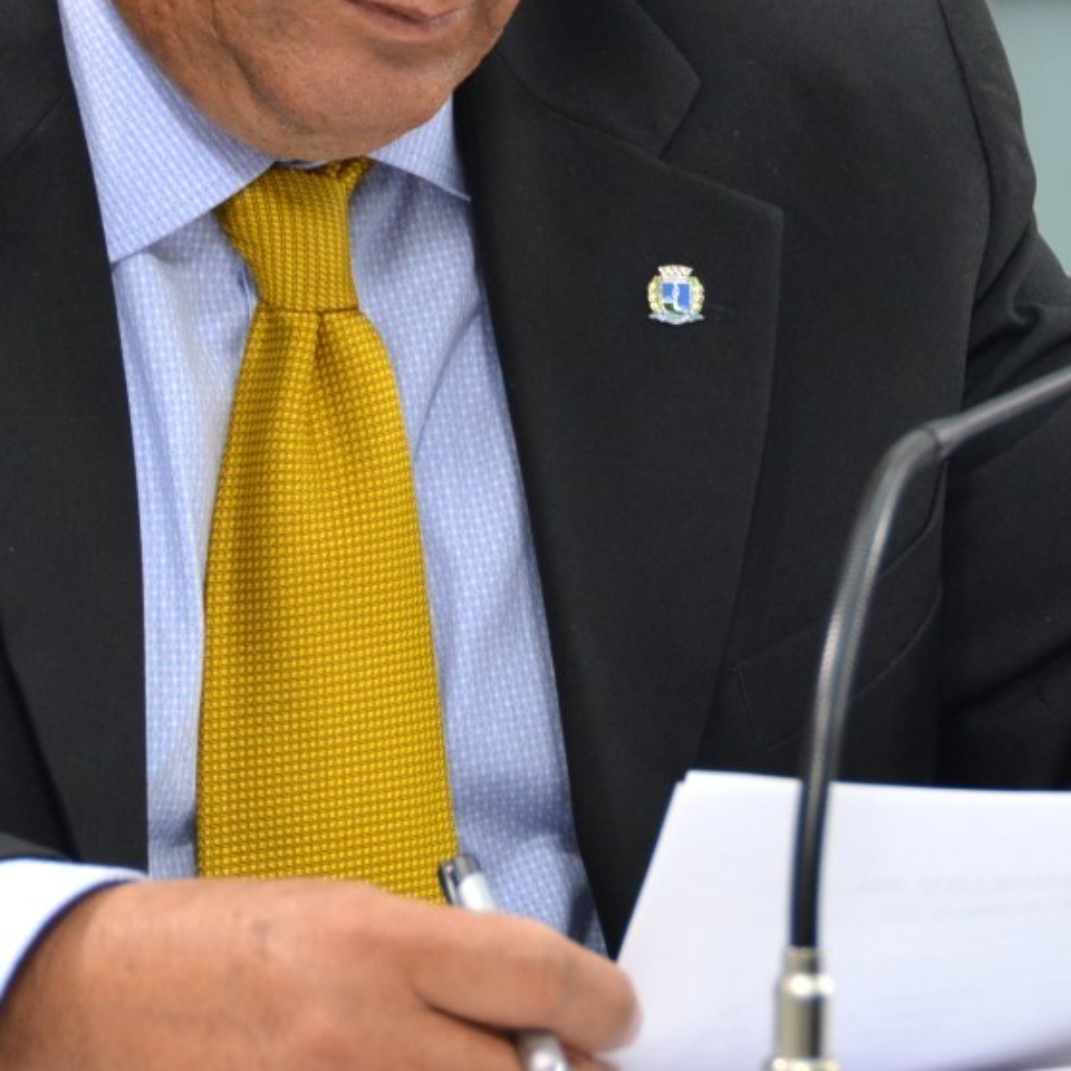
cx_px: 722
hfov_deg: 6.3
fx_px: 9704
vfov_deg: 6.3
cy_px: 61
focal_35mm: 277
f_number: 5
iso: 560
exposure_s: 1/60
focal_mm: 75
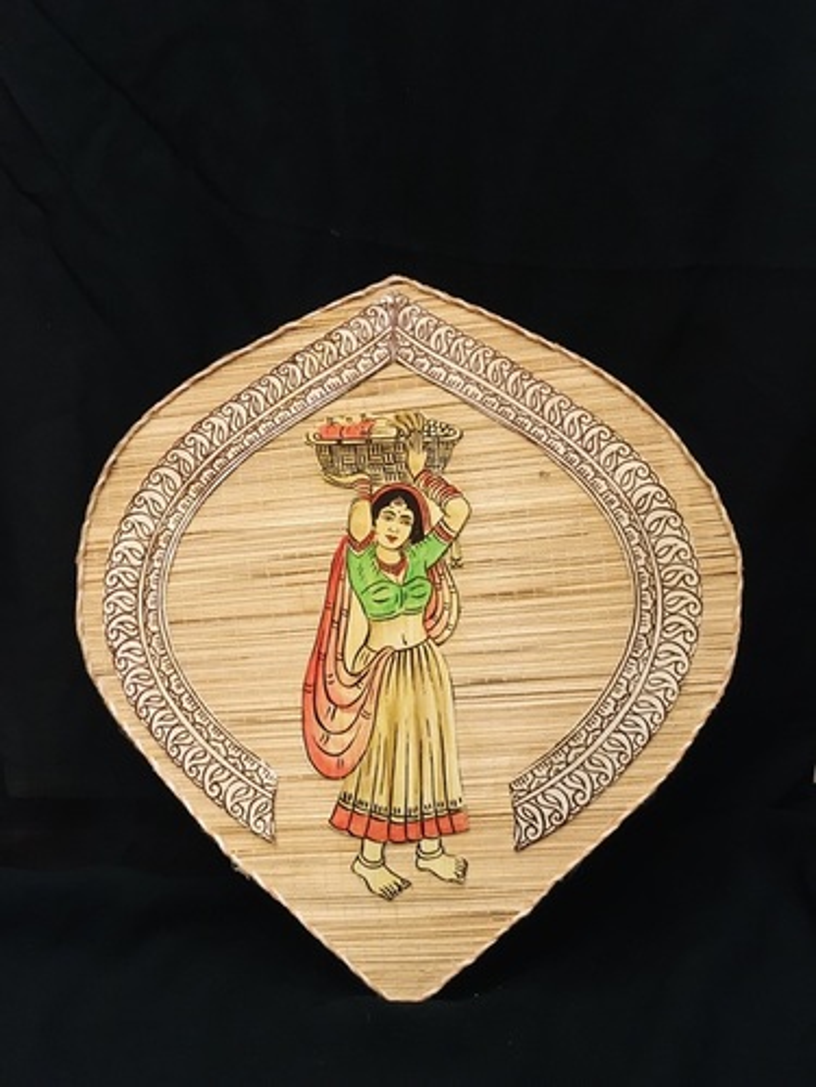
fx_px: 911
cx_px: 408
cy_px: 544
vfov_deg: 61.7
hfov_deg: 48.2
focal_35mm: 29
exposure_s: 1/17
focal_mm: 4.15
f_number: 2.2
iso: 400
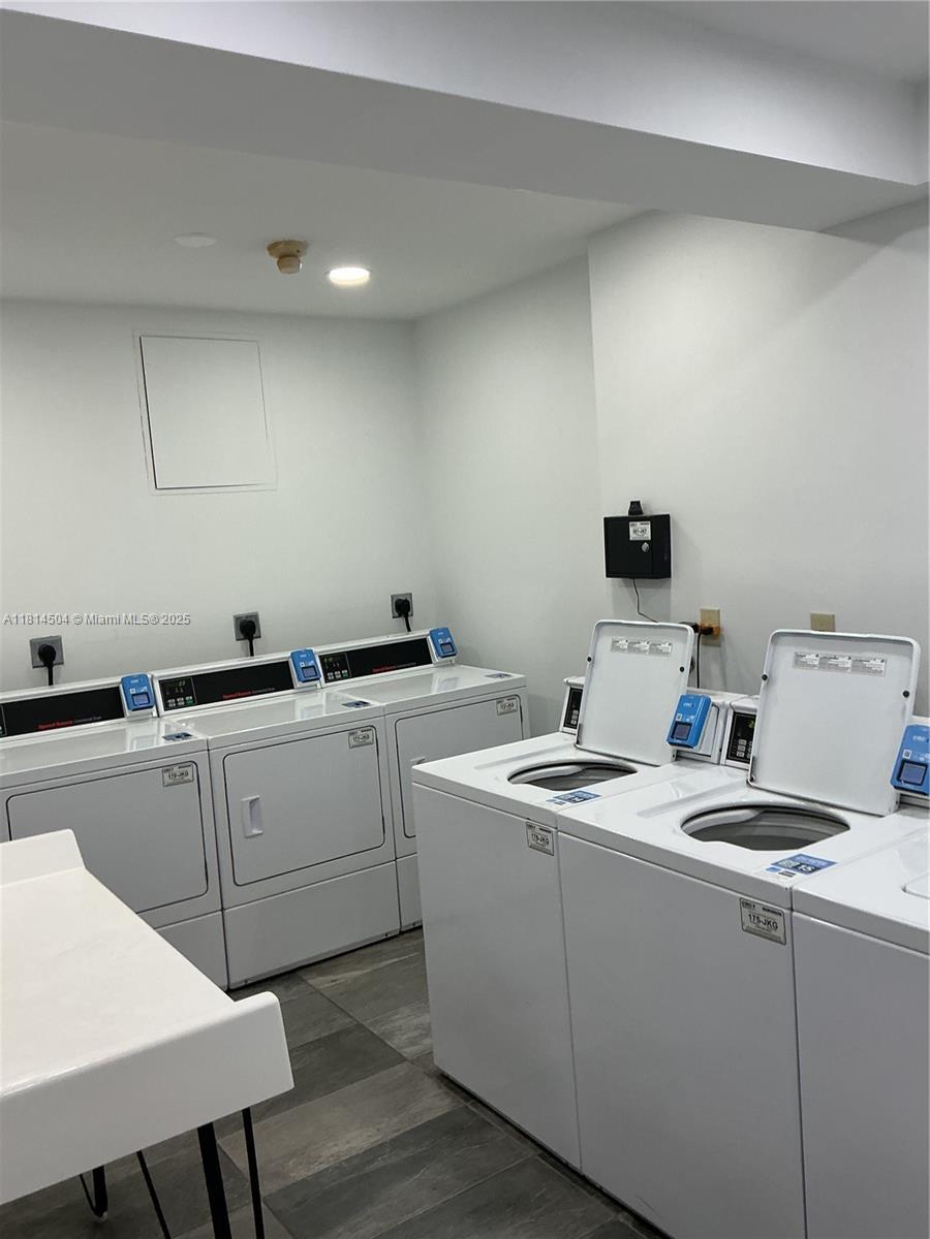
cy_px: 620
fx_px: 1039
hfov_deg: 48.2
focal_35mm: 29
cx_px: 465
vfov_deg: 61.7
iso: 64
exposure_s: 1/120
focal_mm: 3
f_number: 1.8
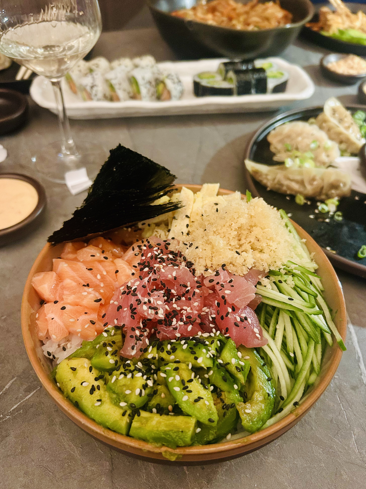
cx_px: 180
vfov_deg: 65.3
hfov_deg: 51.3
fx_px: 381
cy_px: 250
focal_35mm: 27
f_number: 1.5
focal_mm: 5.7
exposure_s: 1/25
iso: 640
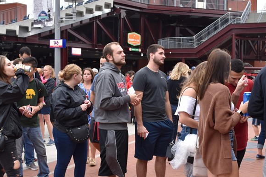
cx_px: 148
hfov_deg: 33.4
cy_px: 106
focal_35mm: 60
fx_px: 442
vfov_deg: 22.6
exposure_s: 1/250
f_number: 8
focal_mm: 23
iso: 360
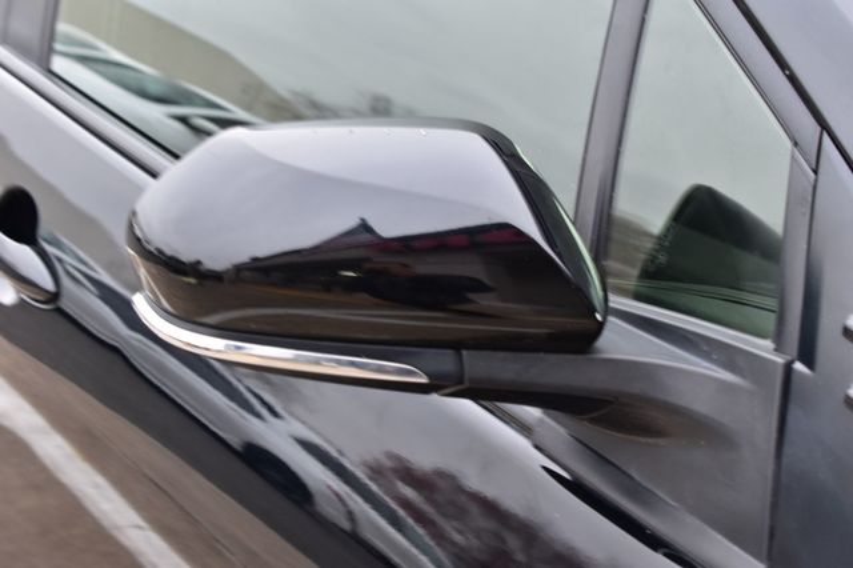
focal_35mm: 82
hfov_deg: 24.6
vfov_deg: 16.5
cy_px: 284
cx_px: 426
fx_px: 1954
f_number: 7.1
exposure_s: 1/30
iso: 400
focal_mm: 55
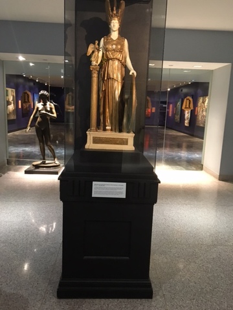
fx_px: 260
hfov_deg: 48.2
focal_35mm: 29
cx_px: 116
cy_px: 155
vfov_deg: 61.7
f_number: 2.2
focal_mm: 4.15
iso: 200
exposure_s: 1/15
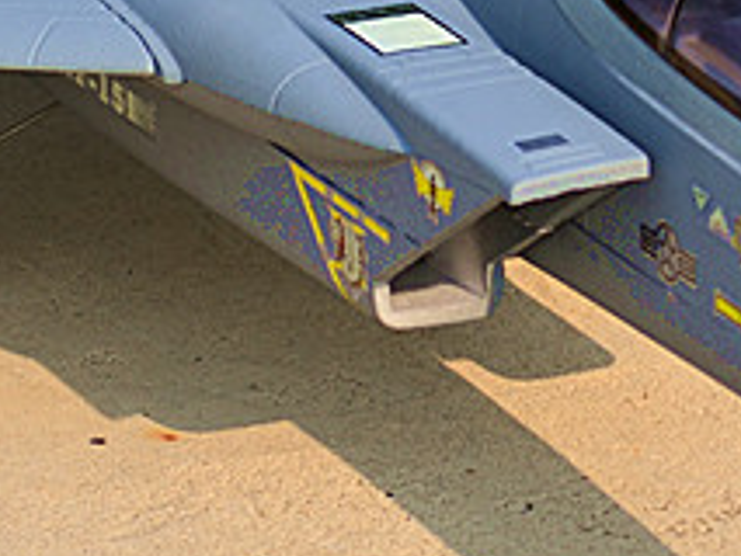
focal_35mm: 486
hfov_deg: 4.1
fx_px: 10409
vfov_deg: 3.1
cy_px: -89
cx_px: 355
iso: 100
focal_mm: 90
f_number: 5.6
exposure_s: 1/500
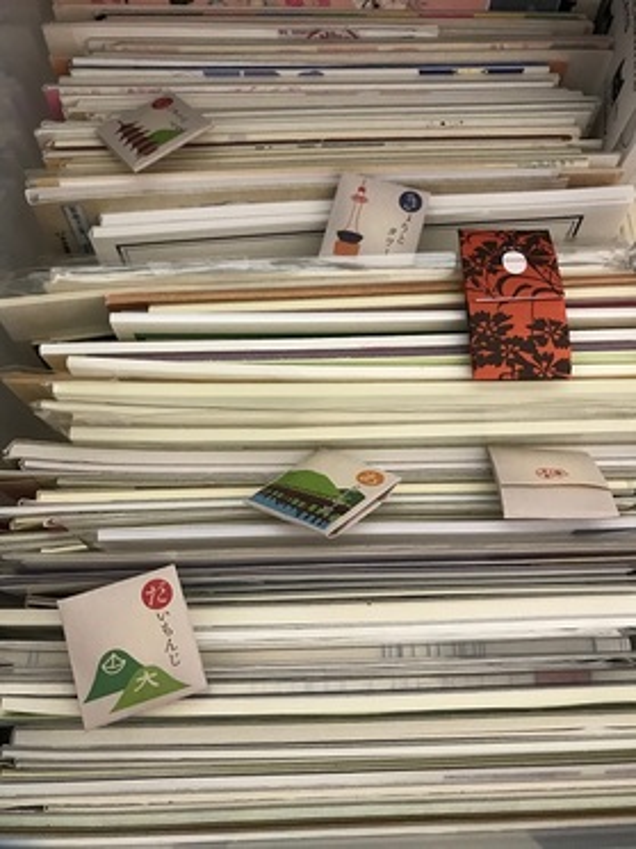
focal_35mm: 28
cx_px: 318
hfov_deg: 49.7
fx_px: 686
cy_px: 424
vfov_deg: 63.4
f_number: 1.8
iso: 80
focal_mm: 3.99
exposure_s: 1/17
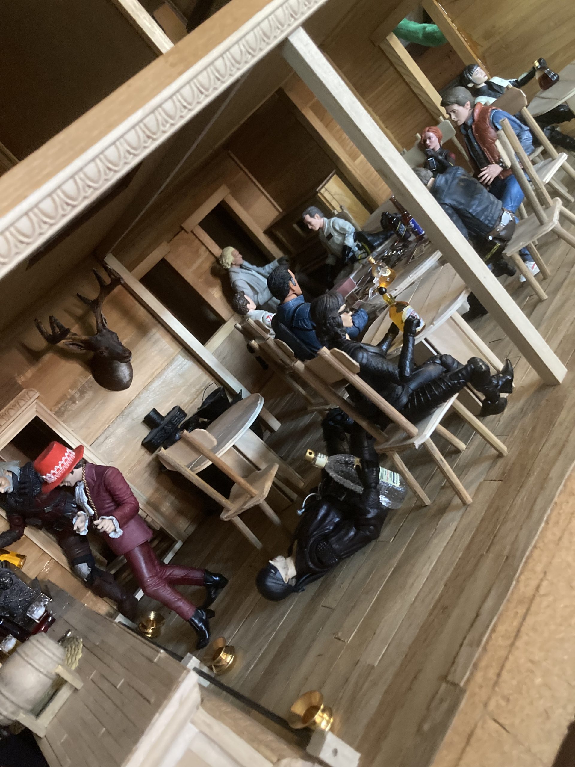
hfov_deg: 49.7
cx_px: 288
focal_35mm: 28
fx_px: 620
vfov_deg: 63.4
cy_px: 384
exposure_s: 1/24
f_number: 1.8
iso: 640
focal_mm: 3.99
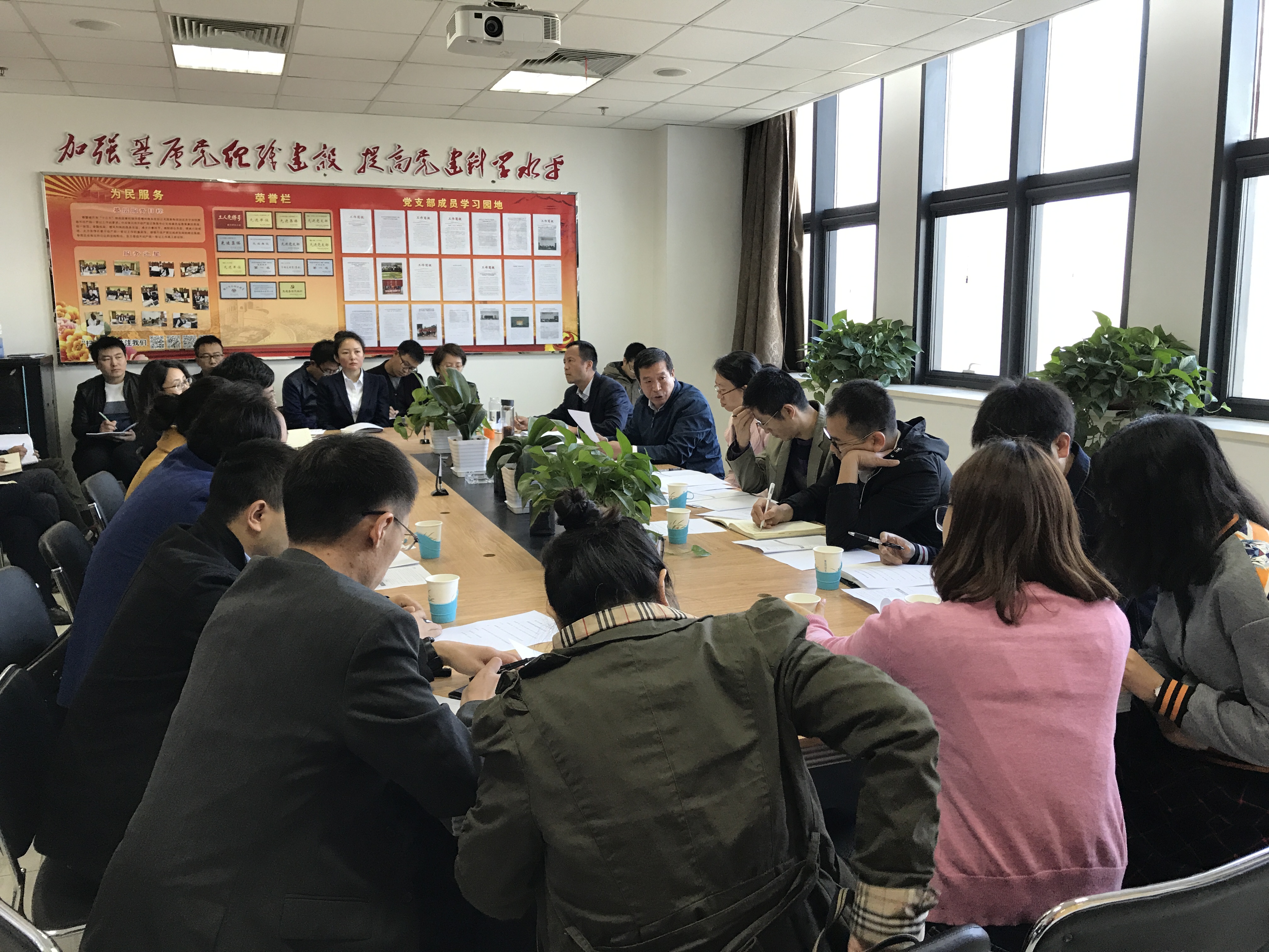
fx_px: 1026
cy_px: 476
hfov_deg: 63.4
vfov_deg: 49.7
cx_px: 634
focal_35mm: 28
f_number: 1.8
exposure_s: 1/33
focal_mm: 3.99
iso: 40
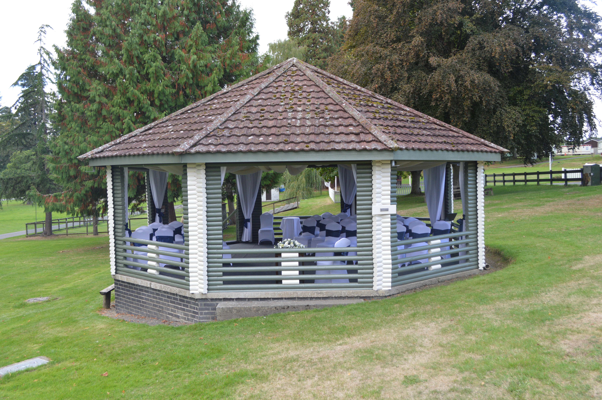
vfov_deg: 36.8
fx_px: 601
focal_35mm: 36
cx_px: 301
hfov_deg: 53.2
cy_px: 200
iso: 220
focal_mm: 24
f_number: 5.6
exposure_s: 1/125
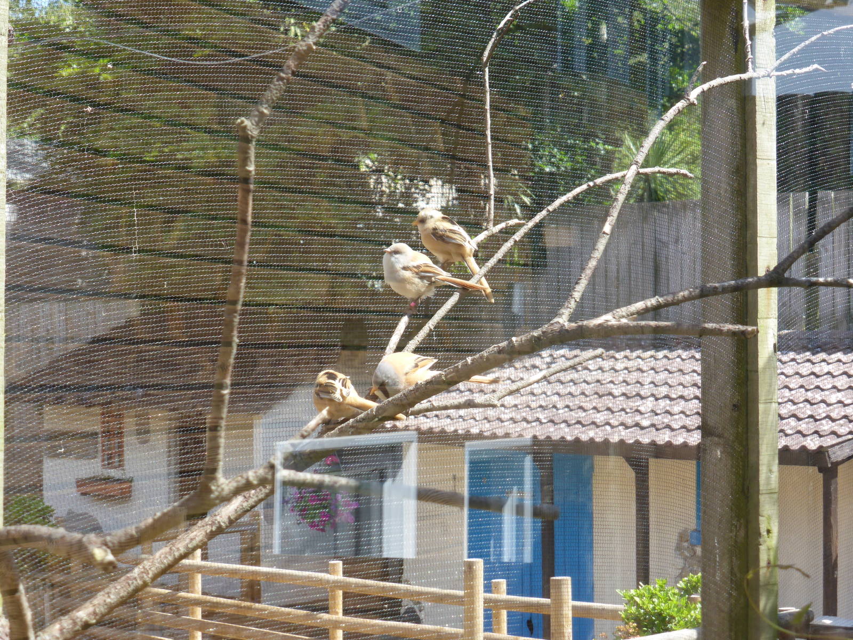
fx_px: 2095
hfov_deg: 23.0
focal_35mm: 85
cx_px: 426
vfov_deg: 17.4
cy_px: 320
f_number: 5.2
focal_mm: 15.1
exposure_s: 1/125
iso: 100
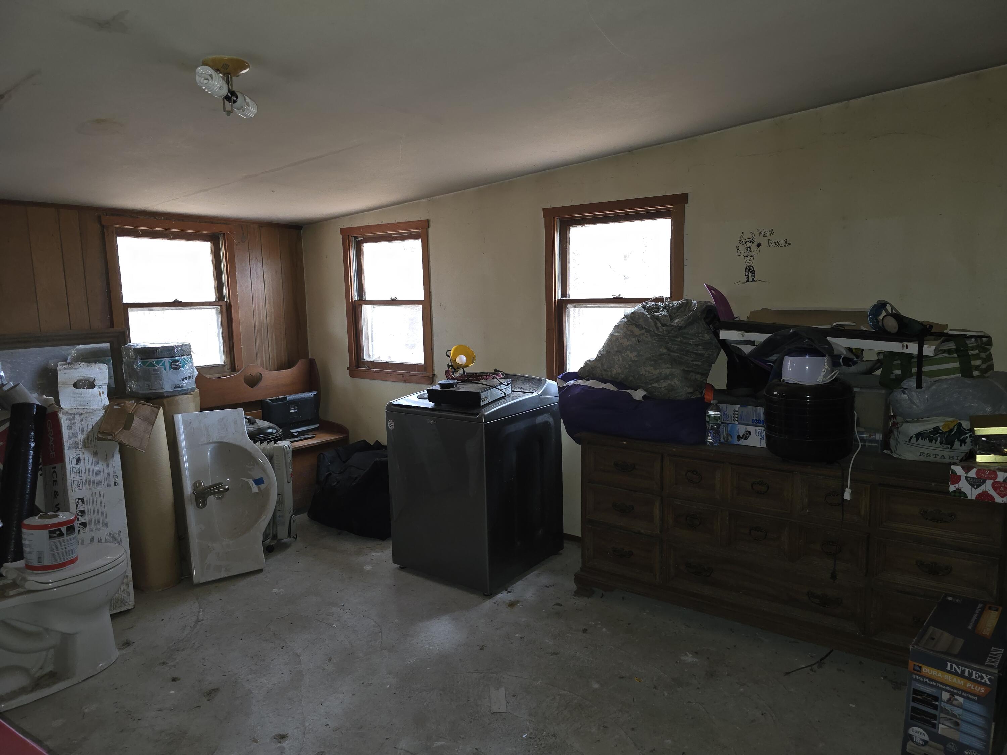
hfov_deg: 73.9
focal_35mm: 23
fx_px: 669
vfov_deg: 58.9
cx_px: 504
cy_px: 378
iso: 160
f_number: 1.7
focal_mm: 6.3
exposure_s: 1/24
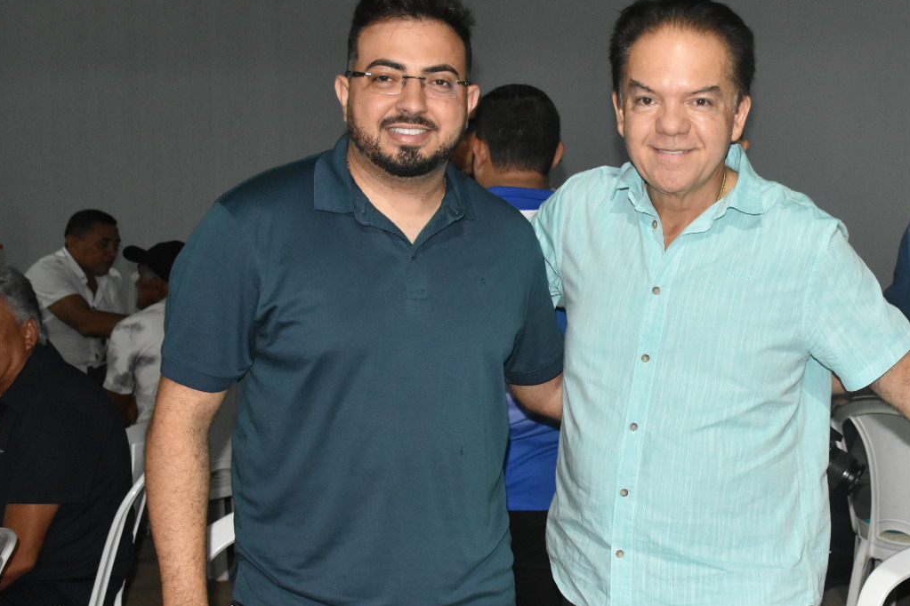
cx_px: 686
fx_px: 1441
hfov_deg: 34.3
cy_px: 359
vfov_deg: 23.7
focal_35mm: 57
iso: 2500
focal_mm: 24
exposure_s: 1/160
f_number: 5
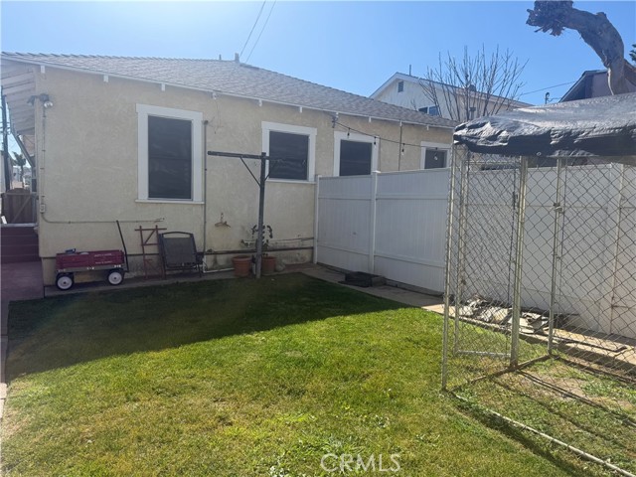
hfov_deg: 71.6
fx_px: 441
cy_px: 238
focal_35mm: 24
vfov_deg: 56.8
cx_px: 318
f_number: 1.78
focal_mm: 6.76
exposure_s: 1/3759
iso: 80
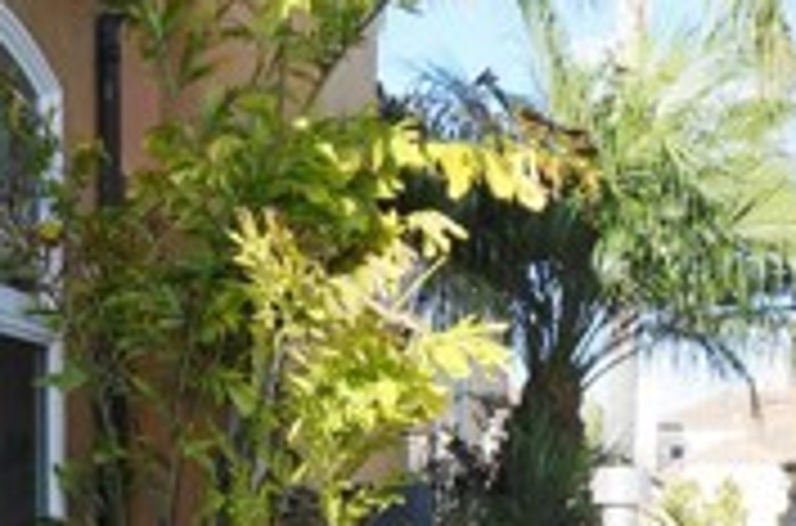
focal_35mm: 87
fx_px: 1919
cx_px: 360
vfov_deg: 14.1
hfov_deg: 23.4
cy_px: 910
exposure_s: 1/200
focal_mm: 16
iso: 100
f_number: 5.6
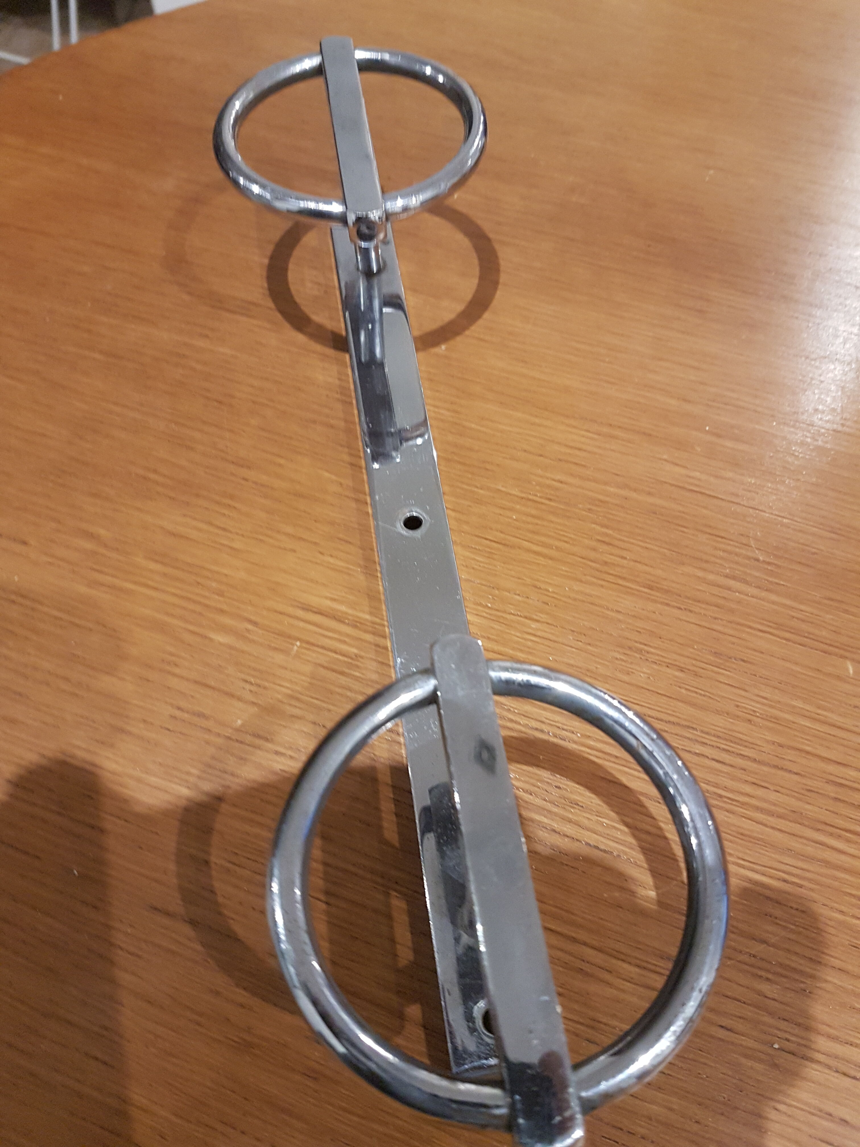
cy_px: 574
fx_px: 861
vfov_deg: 67.3
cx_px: 430
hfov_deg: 53.1
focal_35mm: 26
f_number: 1.7
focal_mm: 4.2
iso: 200
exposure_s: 1/13
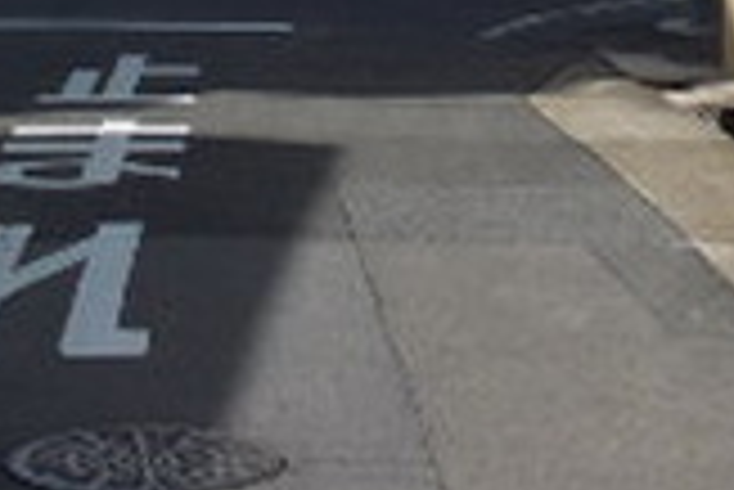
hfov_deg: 13.4
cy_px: -609
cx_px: 104
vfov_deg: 8.4
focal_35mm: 152
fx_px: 3102
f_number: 6.8
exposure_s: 1/500
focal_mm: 6.1
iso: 125
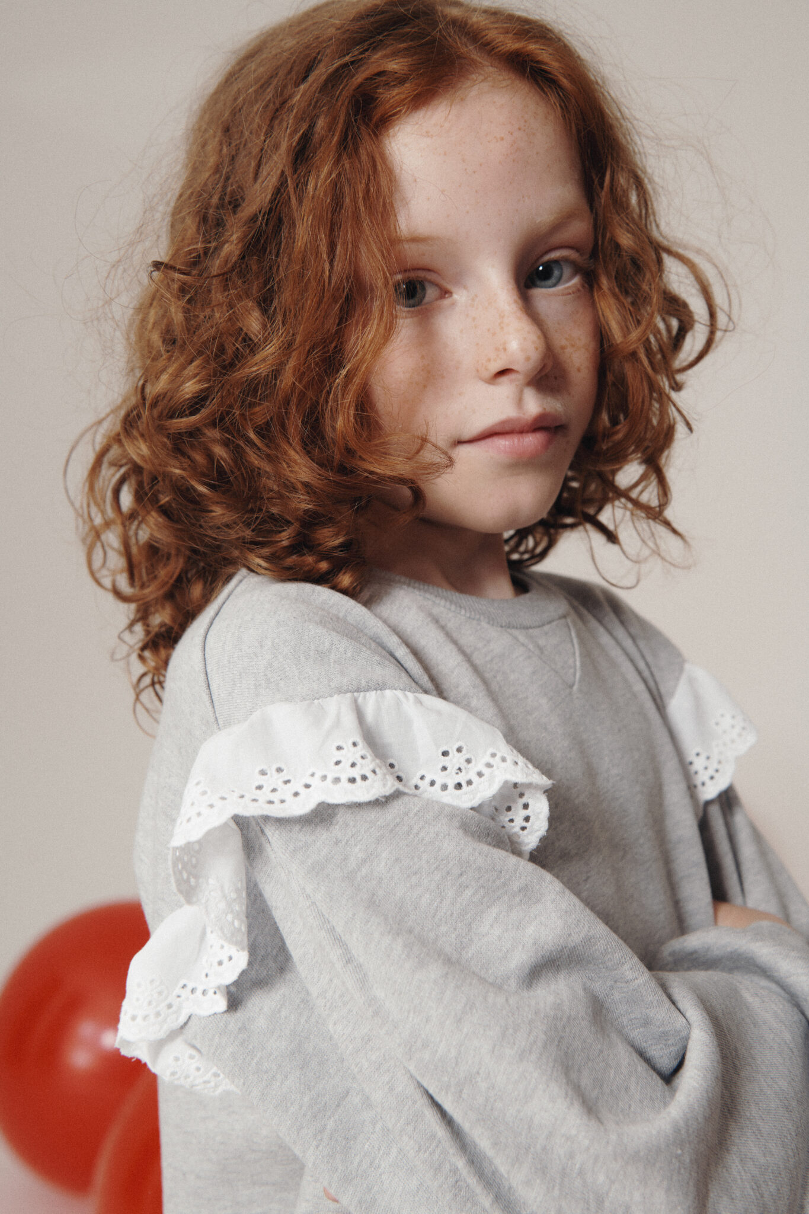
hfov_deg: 31.9
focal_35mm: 42
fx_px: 1416
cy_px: 607
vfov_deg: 46.4
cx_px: 404
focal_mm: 42
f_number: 8
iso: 200
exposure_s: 1/200
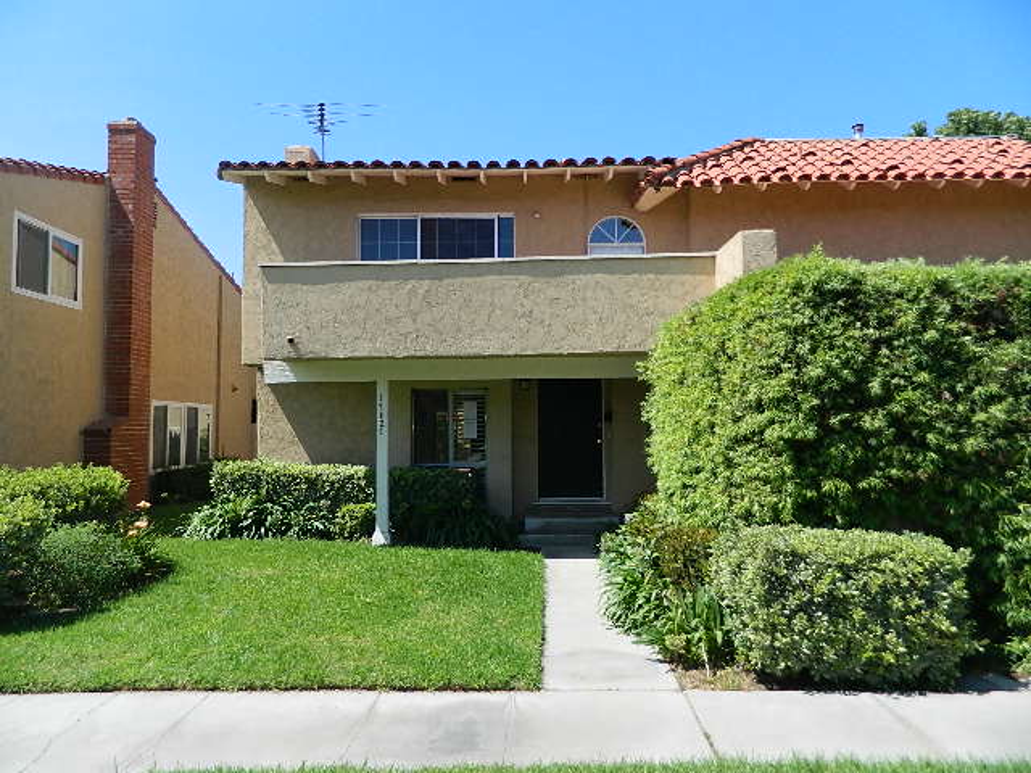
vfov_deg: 54.9
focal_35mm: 25
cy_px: 386
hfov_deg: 69.4
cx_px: 516
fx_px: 745
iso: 110
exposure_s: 1/100
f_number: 8.7
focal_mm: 4.5
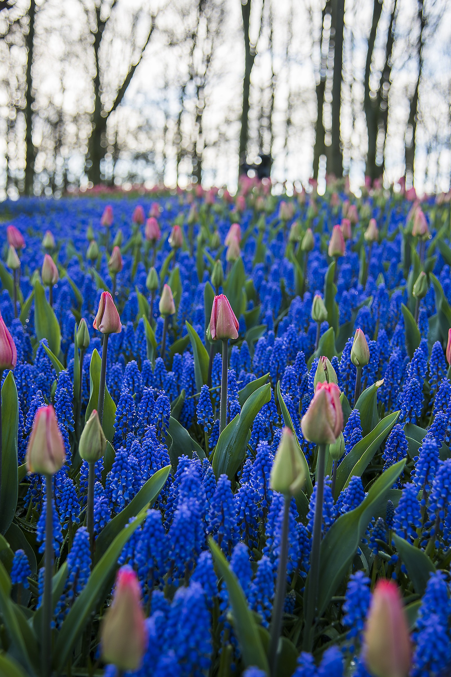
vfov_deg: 50.7
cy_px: 338
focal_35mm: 38
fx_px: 714
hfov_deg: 35.1
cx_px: 226
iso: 100
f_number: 4
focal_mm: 38
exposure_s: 1/160
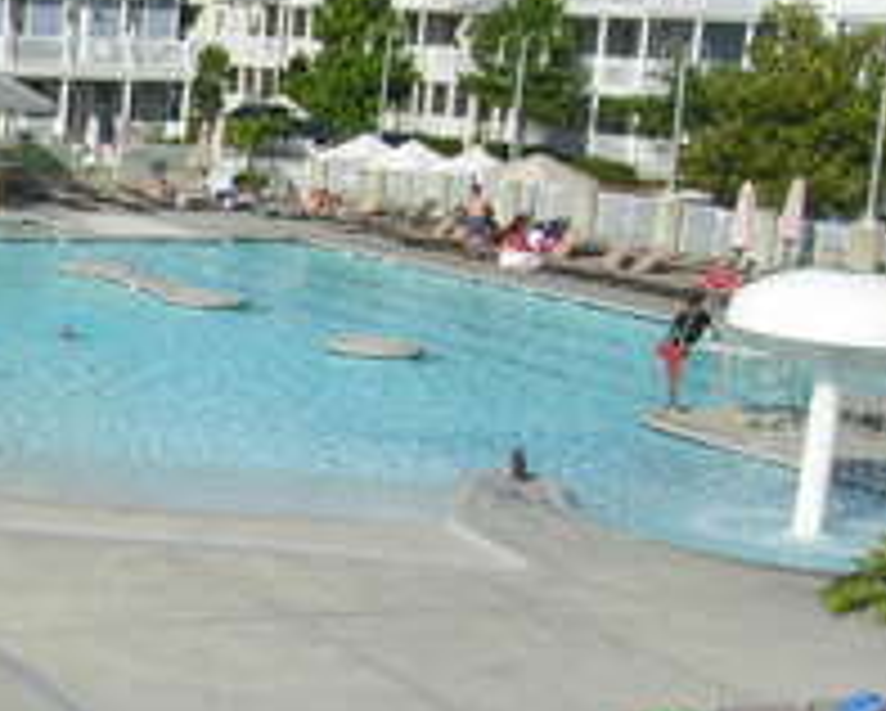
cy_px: 468
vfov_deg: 18.9
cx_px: -456
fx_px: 2126
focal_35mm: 81
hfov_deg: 20.2
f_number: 6.4
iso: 50
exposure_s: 1/274
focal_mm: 6.1
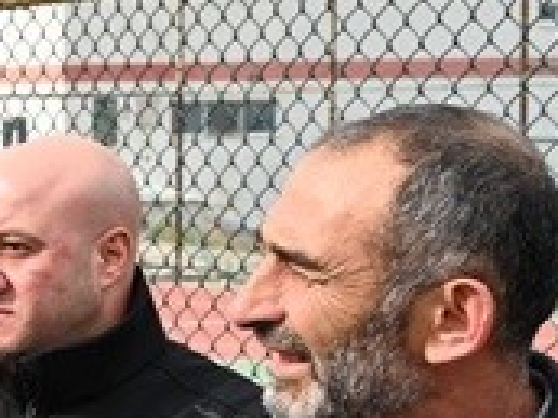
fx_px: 2899
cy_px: 274
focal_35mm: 180
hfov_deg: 9.0
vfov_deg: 8.3
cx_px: -1077
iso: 100
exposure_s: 1/200
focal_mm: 31.5
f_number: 7.1
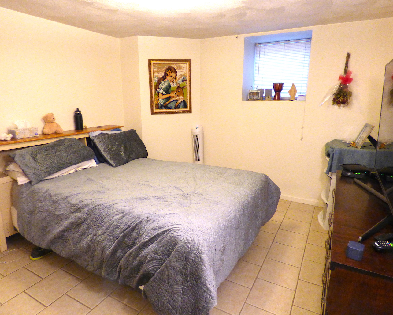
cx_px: 189
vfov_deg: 65.5
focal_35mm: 21
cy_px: 158
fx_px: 244
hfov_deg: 77.6
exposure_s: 1/25
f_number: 2.8
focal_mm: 3.58
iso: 400
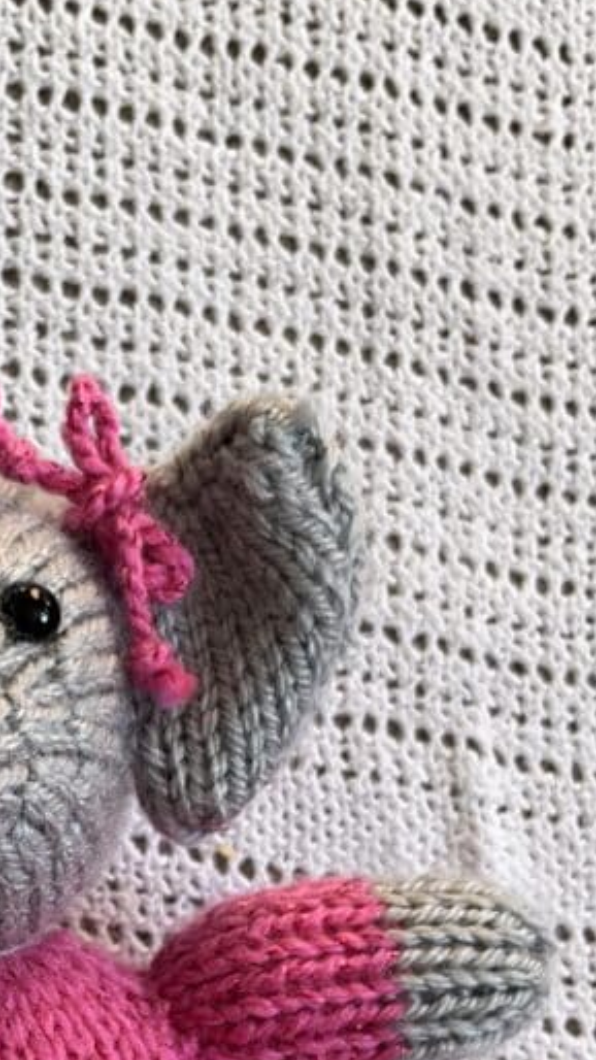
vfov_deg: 32.3
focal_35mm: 63
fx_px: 1771
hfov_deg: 18.3
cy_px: 862
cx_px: -82
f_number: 1.8
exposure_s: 1/122
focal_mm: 3
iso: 40
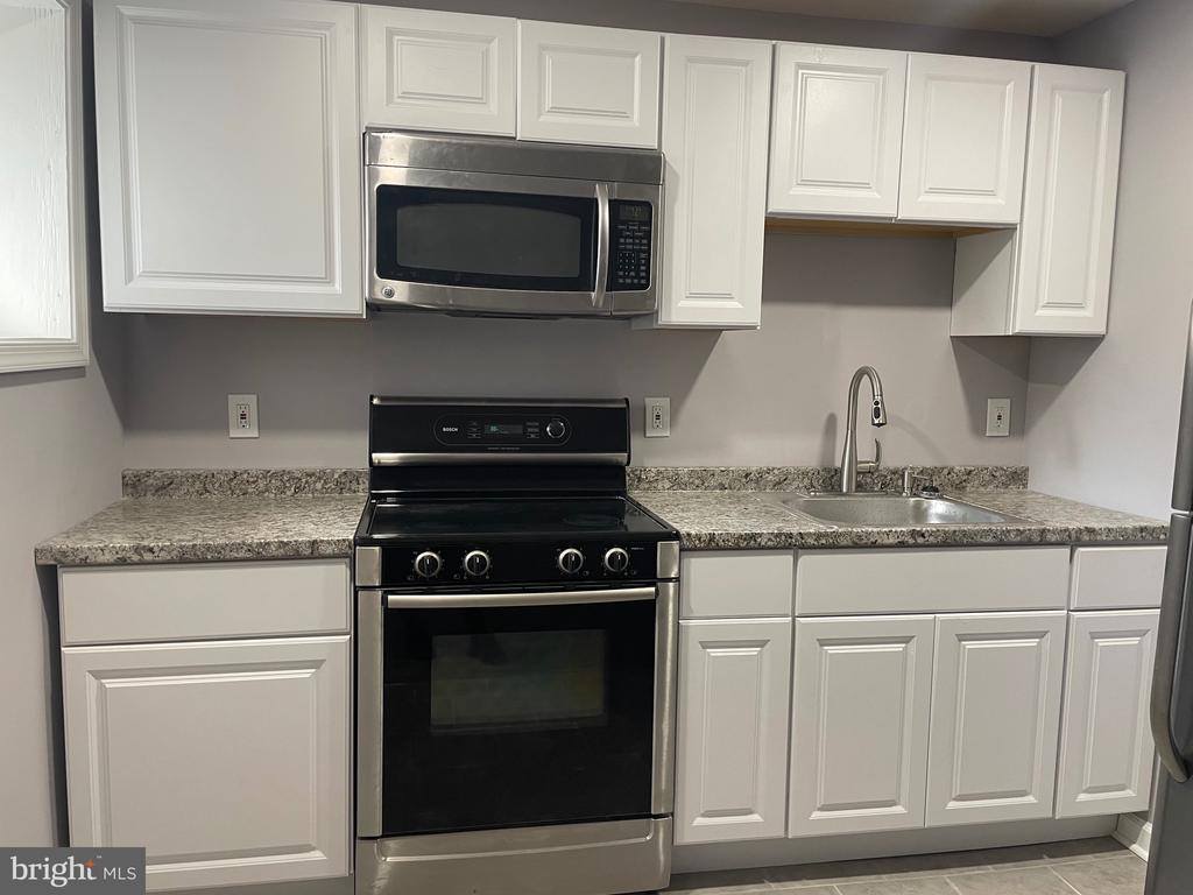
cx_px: 596
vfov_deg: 53.1
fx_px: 896
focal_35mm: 26
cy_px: 448
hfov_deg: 67.3
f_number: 1.6
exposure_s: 1/60
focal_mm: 4.2
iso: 100
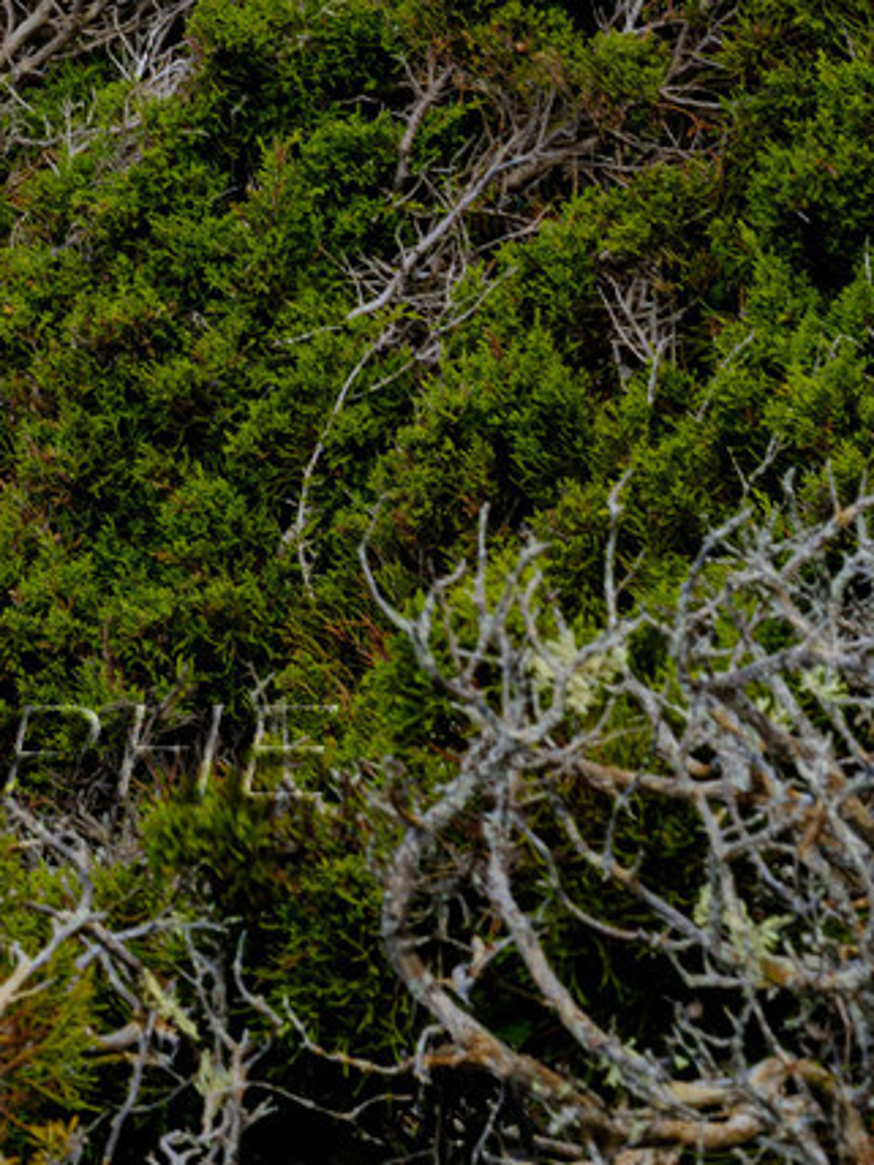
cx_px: -1231
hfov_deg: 5.7
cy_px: -1237
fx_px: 8382
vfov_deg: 7.6
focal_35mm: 249
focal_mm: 63
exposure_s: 1/20
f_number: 22
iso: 80
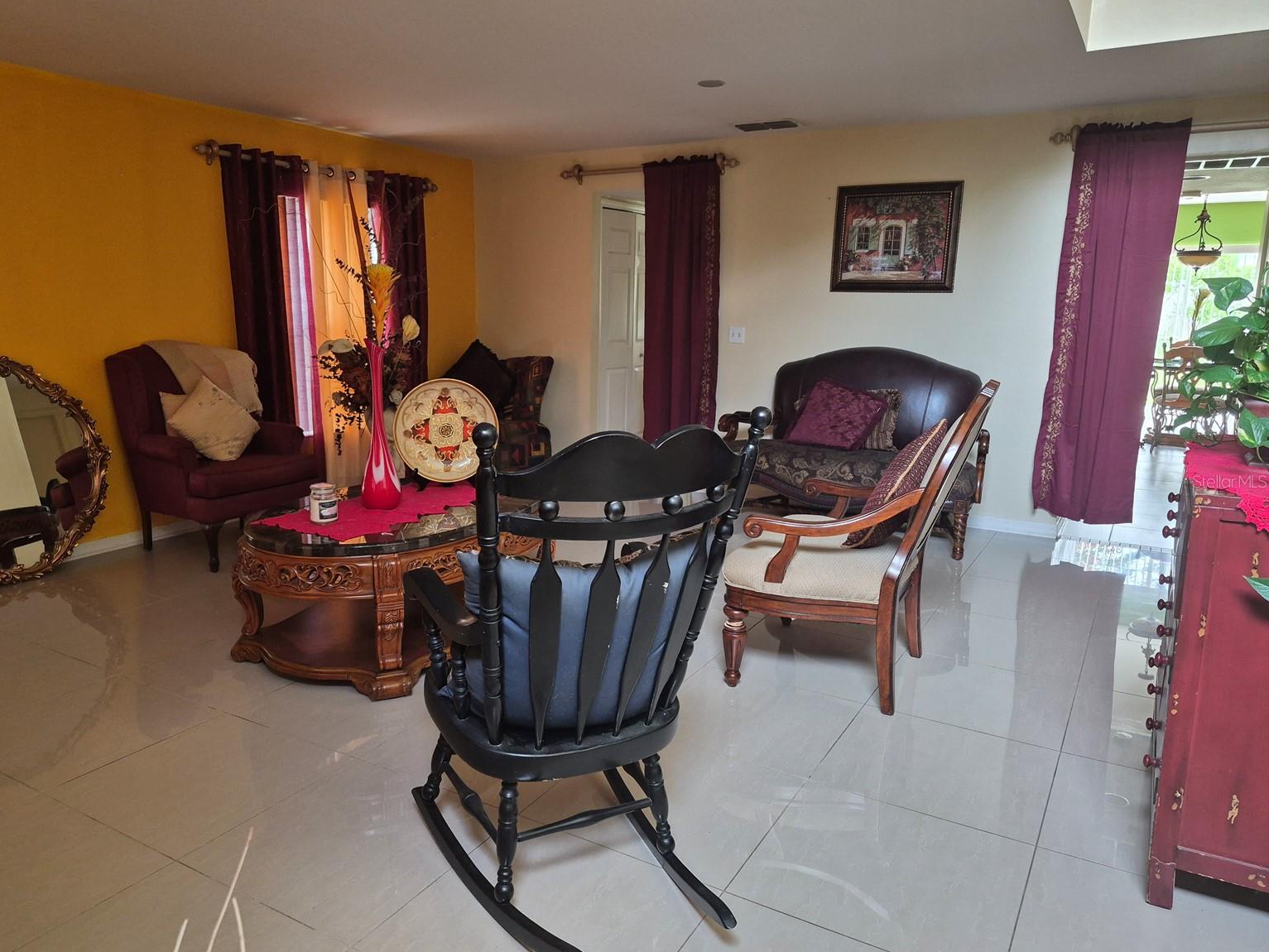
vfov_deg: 56.8
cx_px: 608
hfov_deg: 71.6
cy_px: 481
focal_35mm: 24
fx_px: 880
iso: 320
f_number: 1.8
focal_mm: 5.4
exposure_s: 1/120
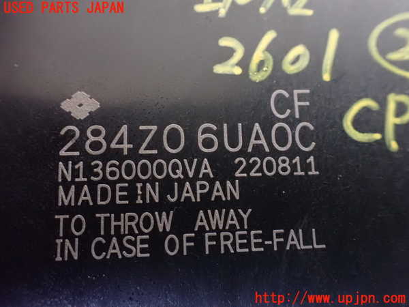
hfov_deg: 60.0
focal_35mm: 30
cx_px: 204
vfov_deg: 46.8
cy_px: 154
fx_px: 354
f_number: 2.3
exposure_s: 1/25
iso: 1600
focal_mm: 5.4
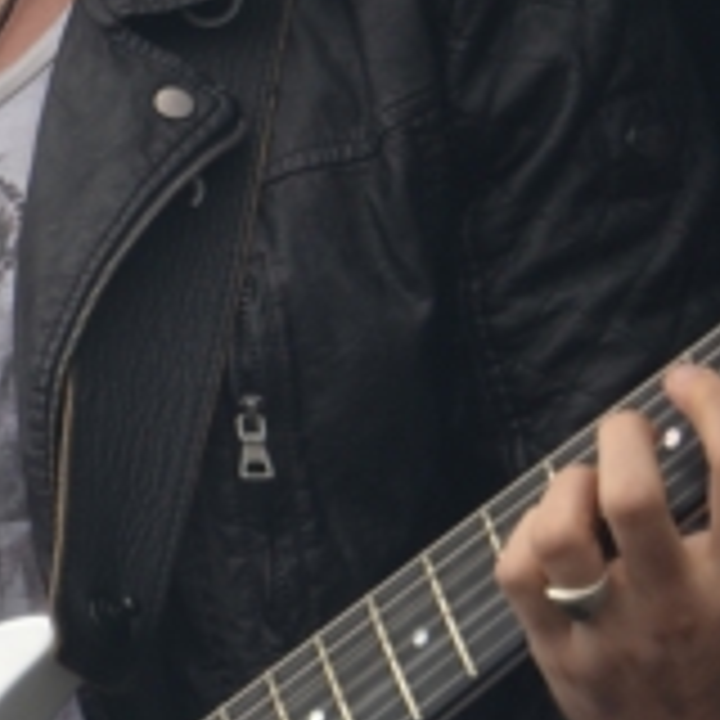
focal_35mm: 524
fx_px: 12331
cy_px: 187
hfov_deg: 3.3
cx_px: 171
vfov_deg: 3.3
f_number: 8
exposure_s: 1/250
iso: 160
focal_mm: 70
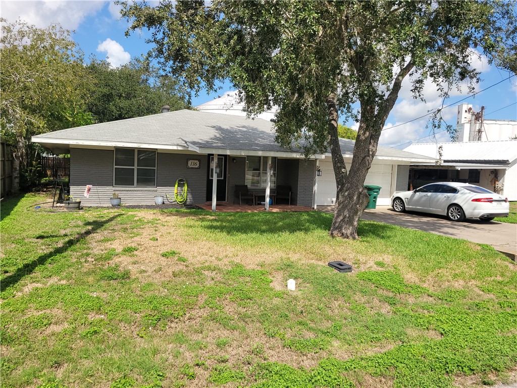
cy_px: 194
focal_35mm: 26
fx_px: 388
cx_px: 258
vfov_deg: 53.1
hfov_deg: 67.3
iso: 40
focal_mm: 5.4
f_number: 1.8
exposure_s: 1/2339
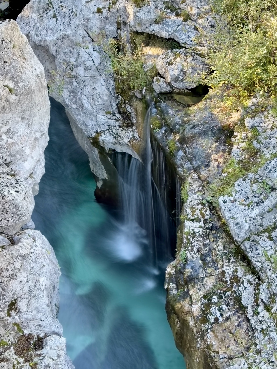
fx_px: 598
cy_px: 179
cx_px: 141
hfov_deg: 26.1
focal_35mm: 56
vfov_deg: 34.3
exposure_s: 1/82
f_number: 1.6
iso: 100
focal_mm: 5.96
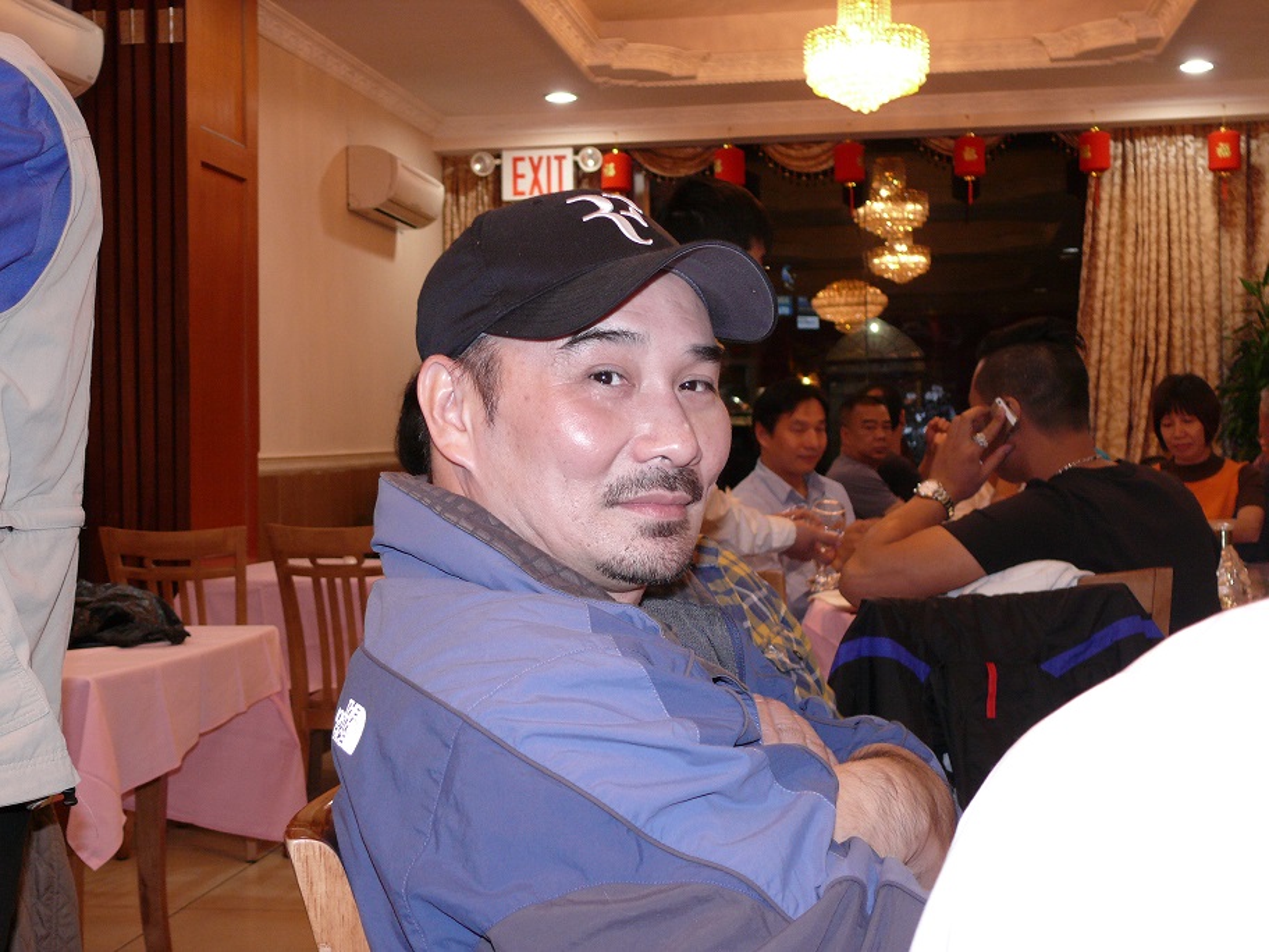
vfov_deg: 29.1
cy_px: 476
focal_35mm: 50
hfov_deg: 38.2
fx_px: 1833
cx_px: 634
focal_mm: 10.5
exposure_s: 1/30
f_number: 3.2
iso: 200
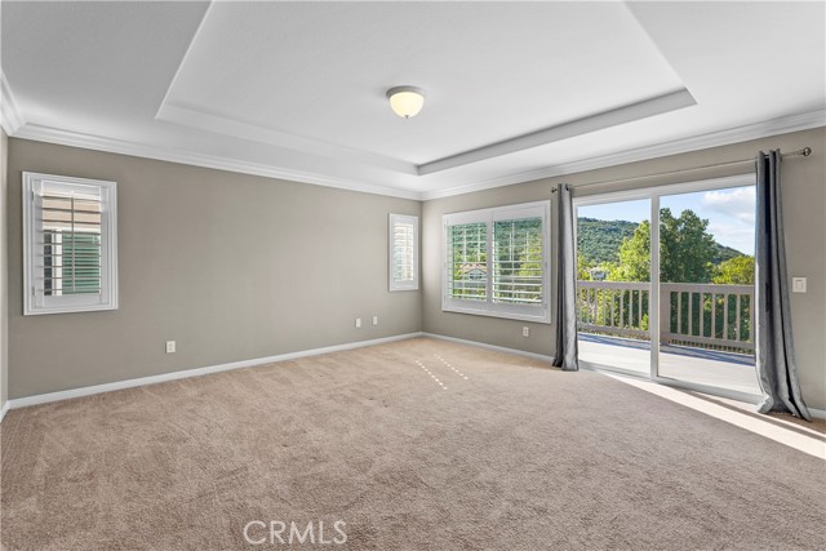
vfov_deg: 73.8
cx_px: 413
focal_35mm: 16
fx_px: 367
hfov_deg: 96.7
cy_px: 276
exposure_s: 1/15
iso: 320
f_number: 5.6
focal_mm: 16
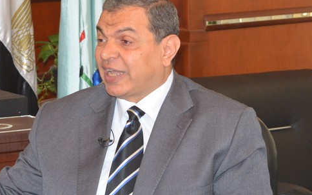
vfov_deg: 7.3
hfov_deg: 11.8
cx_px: 135
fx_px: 1514
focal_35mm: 178
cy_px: 8
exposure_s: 1/60
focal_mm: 55
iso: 1100
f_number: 5.6
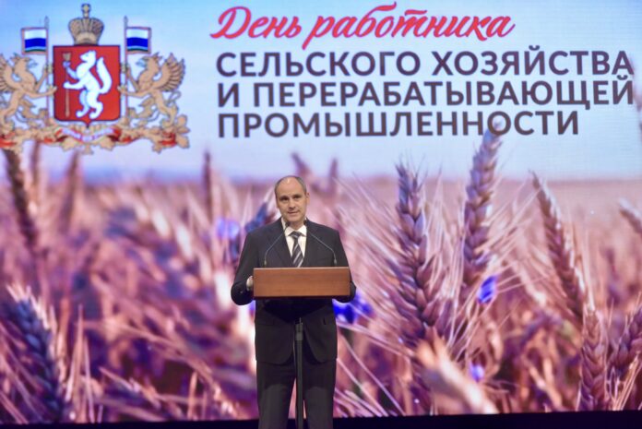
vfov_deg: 10.2
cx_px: 321
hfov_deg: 15.2
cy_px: 214
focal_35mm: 135
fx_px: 2409
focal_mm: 135
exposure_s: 1/500
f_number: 2.8
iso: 3200
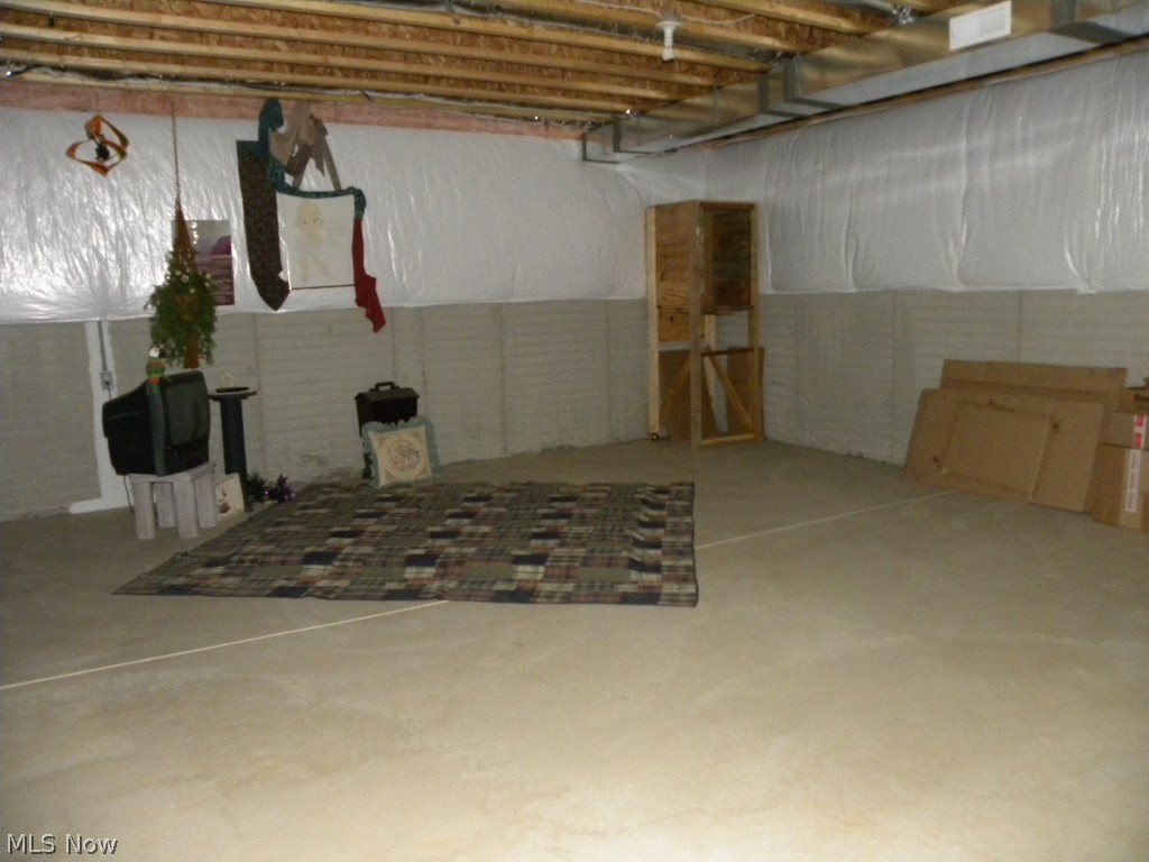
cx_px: 574
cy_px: 431
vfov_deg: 53.1
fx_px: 863
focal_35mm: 26
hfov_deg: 67.3
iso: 400
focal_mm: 4.6
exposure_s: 1/30
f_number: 2.8
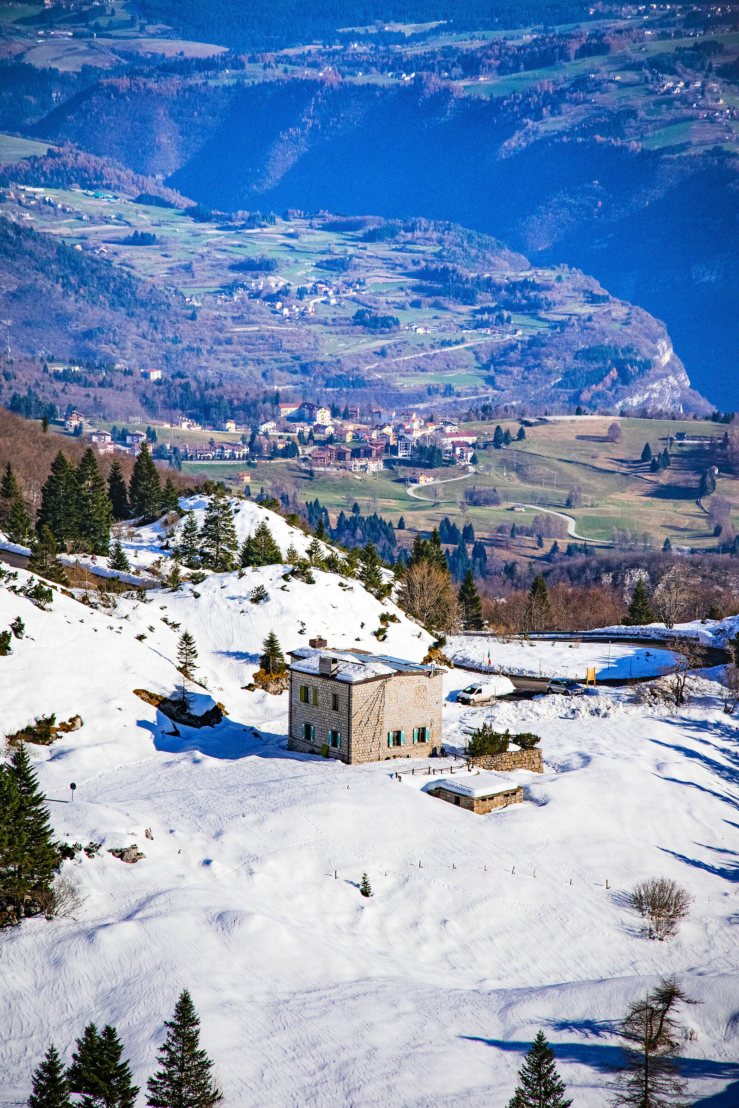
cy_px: 554
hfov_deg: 8.7
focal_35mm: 158
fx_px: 4849
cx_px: 370
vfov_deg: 13.0
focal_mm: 105
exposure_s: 1/4000
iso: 800
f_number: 9
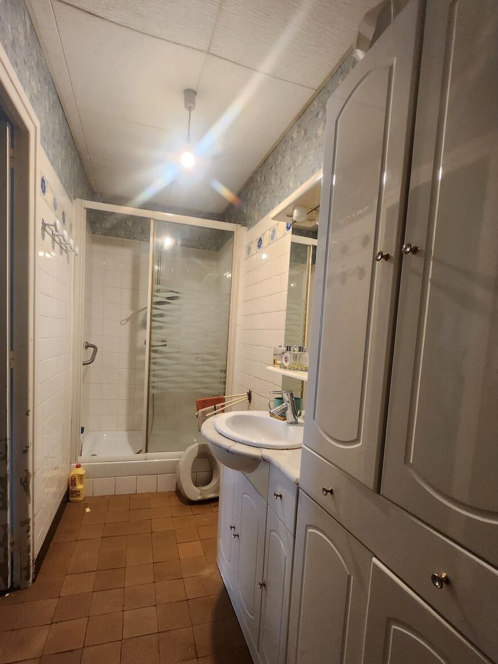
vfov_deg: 94.2
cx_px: 244
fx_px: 307
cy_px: 364
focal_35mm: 16
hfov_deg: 78.1
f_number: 2.2
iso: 400
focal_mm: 1.74
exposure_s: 1/50
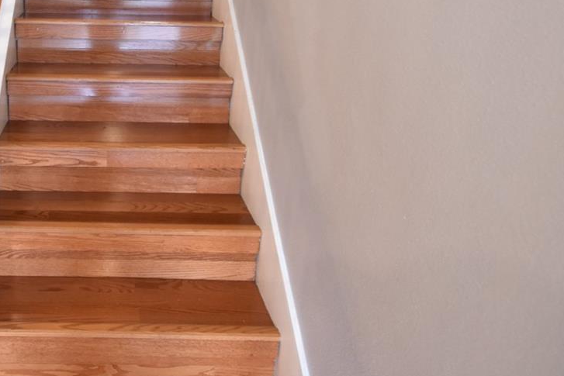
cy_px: 57
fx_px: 517
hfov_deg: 53.3
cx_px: 110
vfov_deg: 38.0
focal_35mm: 33
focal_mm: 10
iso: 800
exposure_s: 1/15
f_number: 3.5
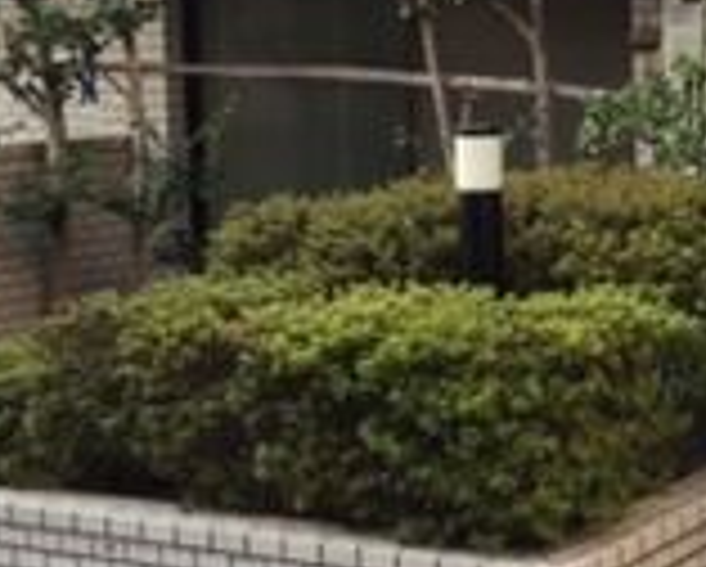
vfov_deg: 14.3
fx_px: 2259
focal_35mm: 108
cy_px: 225
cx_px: 782
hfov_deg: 17.2
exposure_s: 1/60
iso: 50
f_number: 2.2
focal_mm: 4.15
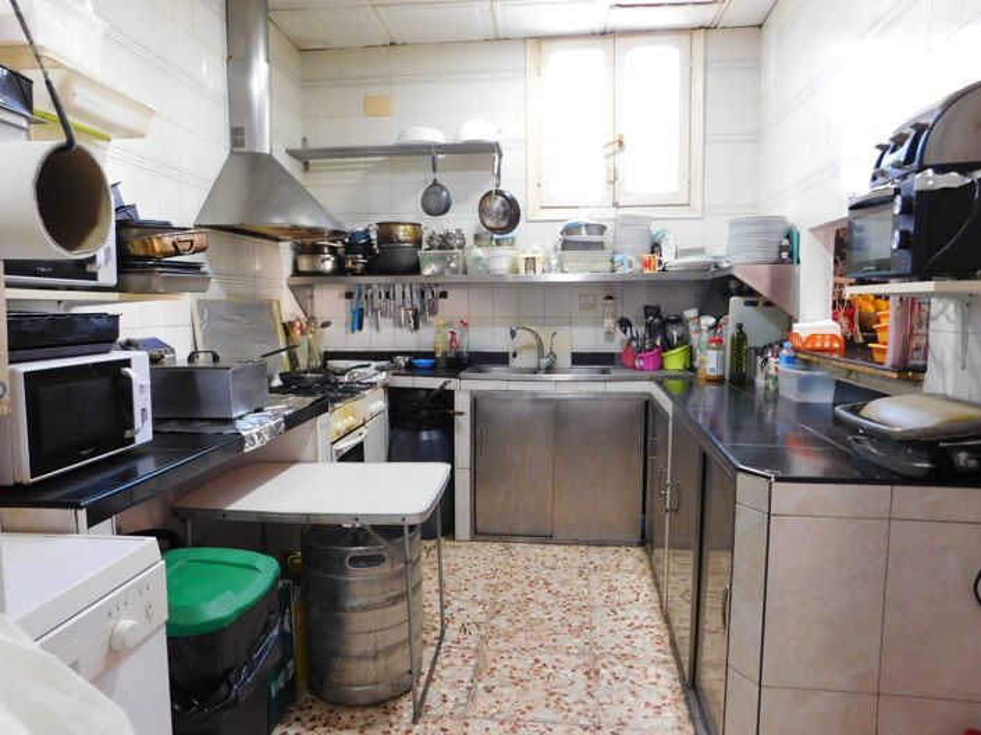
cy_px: 368
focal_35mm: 23
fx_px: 651
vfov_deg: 58.8
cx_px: 490
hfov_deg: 74.0
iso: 400
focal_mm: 4
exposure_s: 1/20
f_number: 3
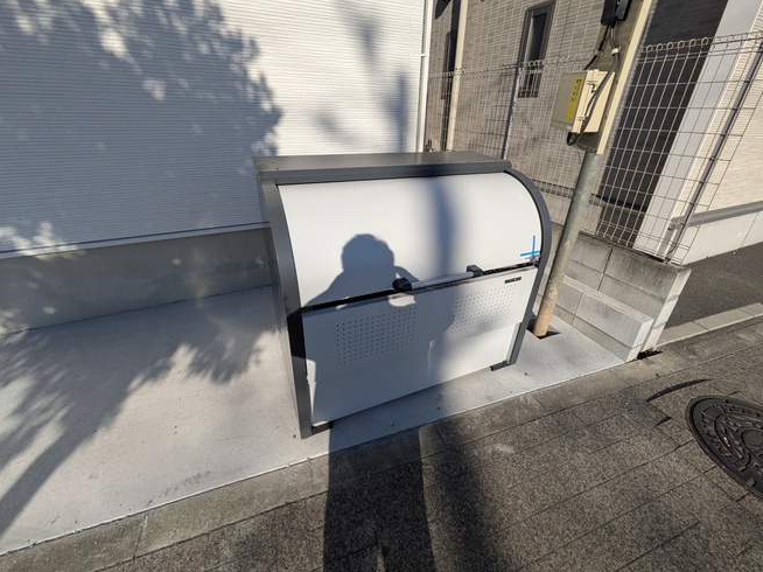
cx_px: 388
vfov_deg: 81.6
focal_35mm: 15
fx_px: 331
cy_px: 266
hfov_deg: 98.2
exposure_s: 1/2833
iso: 50
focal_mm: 1.83
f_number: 2.2
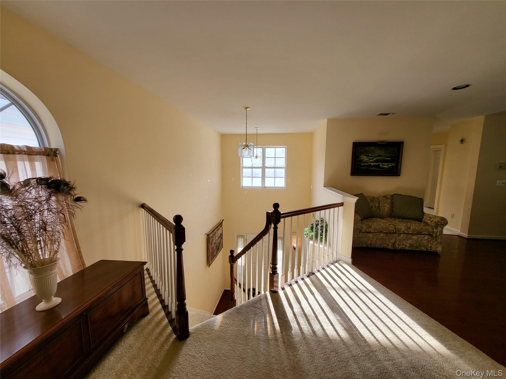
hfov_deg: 106.2
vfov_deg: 89.9
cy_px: 190
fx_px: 190
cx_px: 253
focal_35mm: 13
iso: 40
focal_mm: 1.74
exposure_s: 1/120
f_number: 2.2
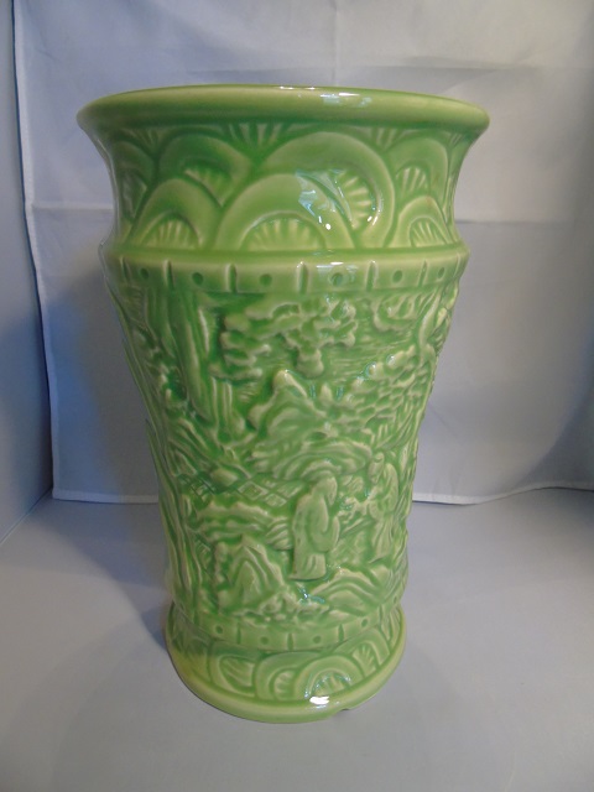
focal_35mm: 25
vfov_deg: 69.4
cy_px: 396
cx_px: 297
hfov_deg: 54.9
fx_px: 572
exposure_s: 1/30
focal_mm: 4.4
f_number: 3.4
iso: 320
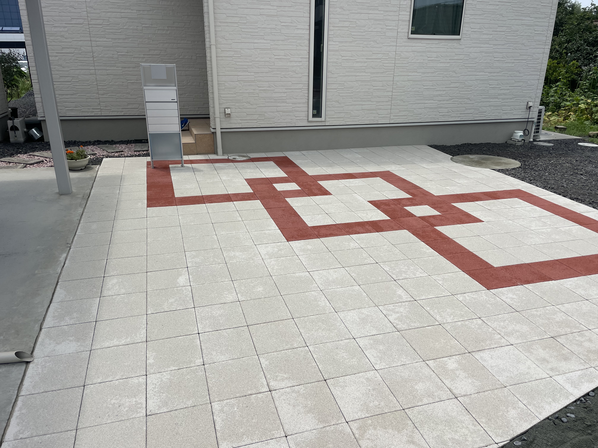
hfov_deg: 67.3
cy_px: 224
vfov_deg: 53.1
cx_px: 299
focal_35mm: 26
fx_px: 449
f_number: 1.6
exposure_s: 1/5556
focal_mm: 4.2
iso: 32
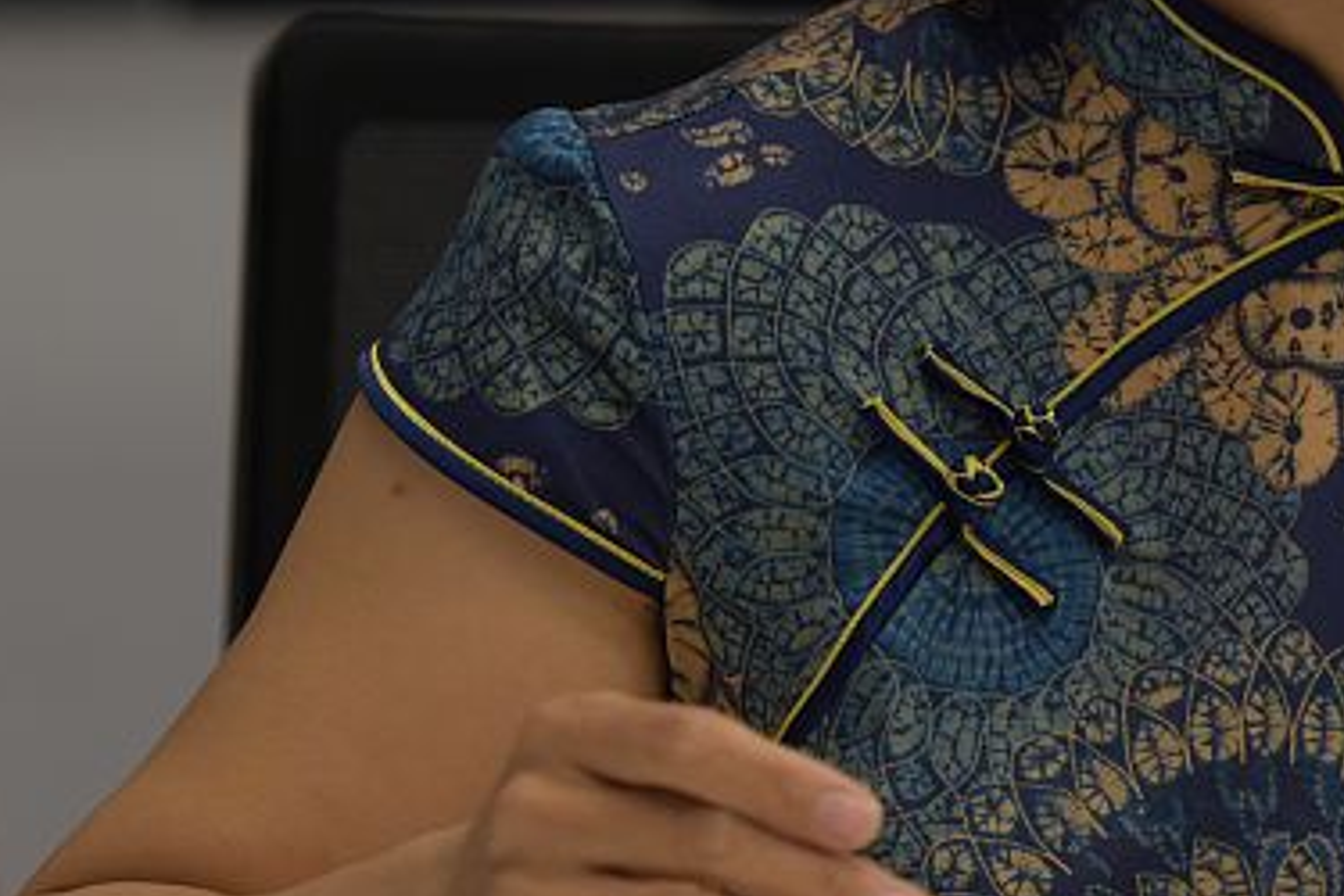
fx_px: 16127
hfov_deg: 4.8
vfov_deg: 3.2
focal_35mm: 432
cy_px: 102
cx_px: 1211
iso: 500
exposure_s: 1/200
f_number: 2.8
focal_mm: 135
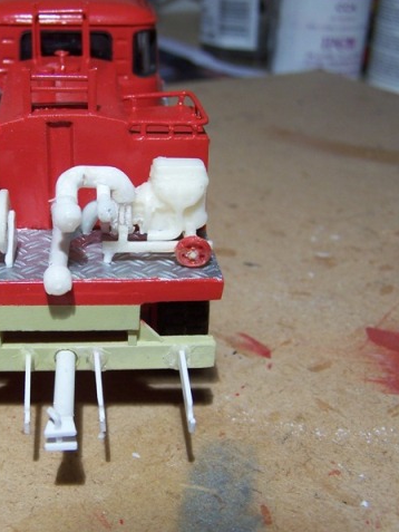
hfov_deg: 28.1
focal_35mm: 51
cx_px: 97
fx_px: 783
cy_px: 265
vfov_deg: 37.5
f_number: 2.8
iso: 80
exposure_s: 1/30
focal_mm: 6.3
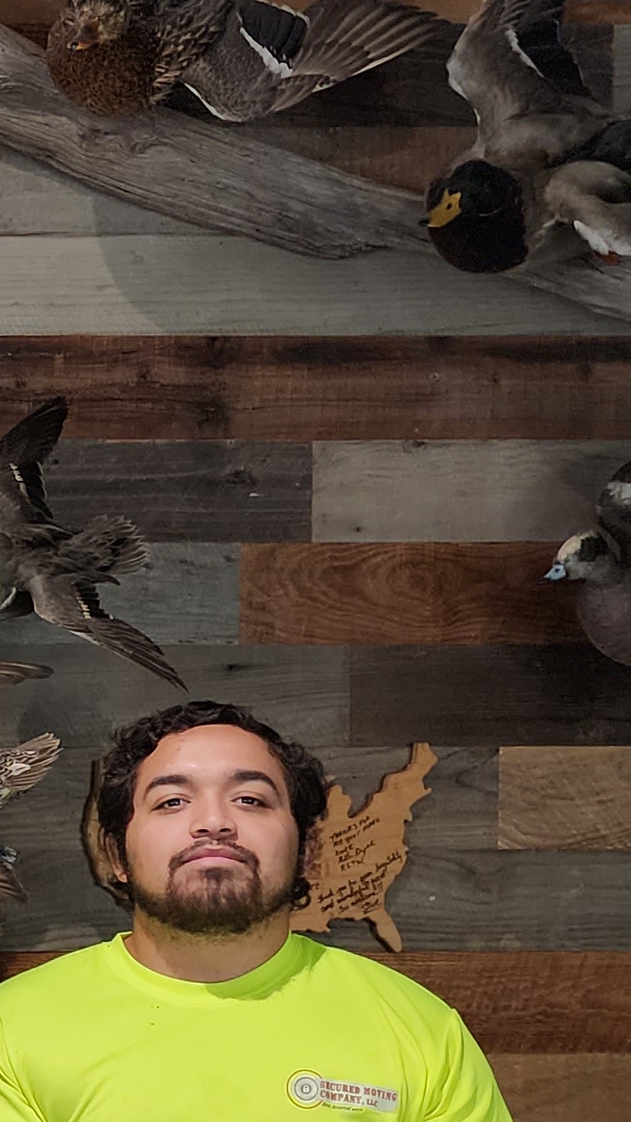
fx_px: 2379
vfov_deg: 26.2
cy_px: 820
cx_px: -780
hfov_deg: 12.5
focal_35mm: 80
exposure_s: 1/30
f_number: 1.8
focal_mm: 6.4
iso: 640
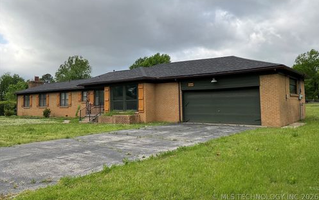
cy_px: 82
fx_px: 270
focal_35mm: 31
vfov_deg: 40.4
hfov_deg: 61.2
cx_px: 160
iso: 16
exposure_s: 1/1221
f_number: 1.8
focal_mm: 3
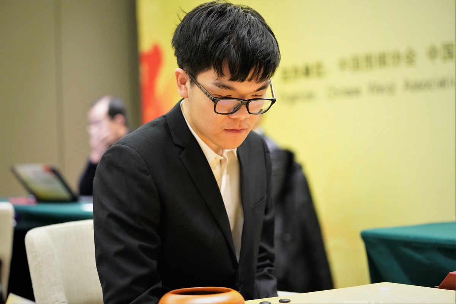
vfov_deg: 17.7
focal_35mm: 77
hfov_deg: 26.3
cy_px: 152
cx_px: 228
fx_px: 975
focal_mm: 77
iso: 5000
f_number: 2.8
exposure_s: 1/80
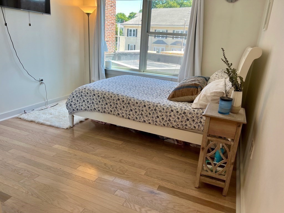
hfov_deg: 67.3
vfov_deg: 53.1
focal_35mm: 26
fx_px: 213
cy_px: 106
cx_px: 142
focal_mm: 5.7
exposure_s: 1/176
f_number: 1.5
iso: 40
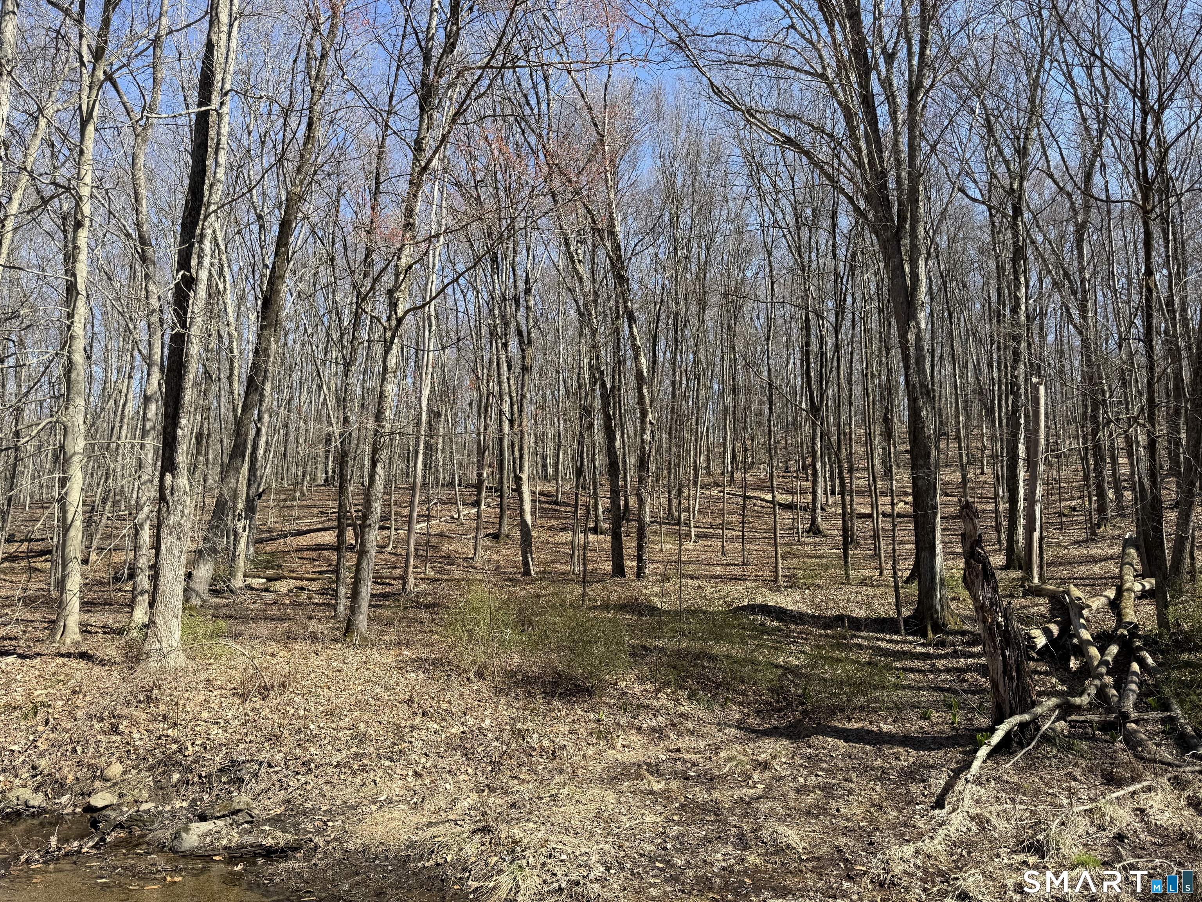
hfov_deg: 71.6
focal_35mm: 24
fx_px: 833
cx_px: 601
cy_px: 451
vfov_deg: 56.8
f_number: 1.78
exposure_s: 1/1689
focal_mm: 6.76
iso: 80
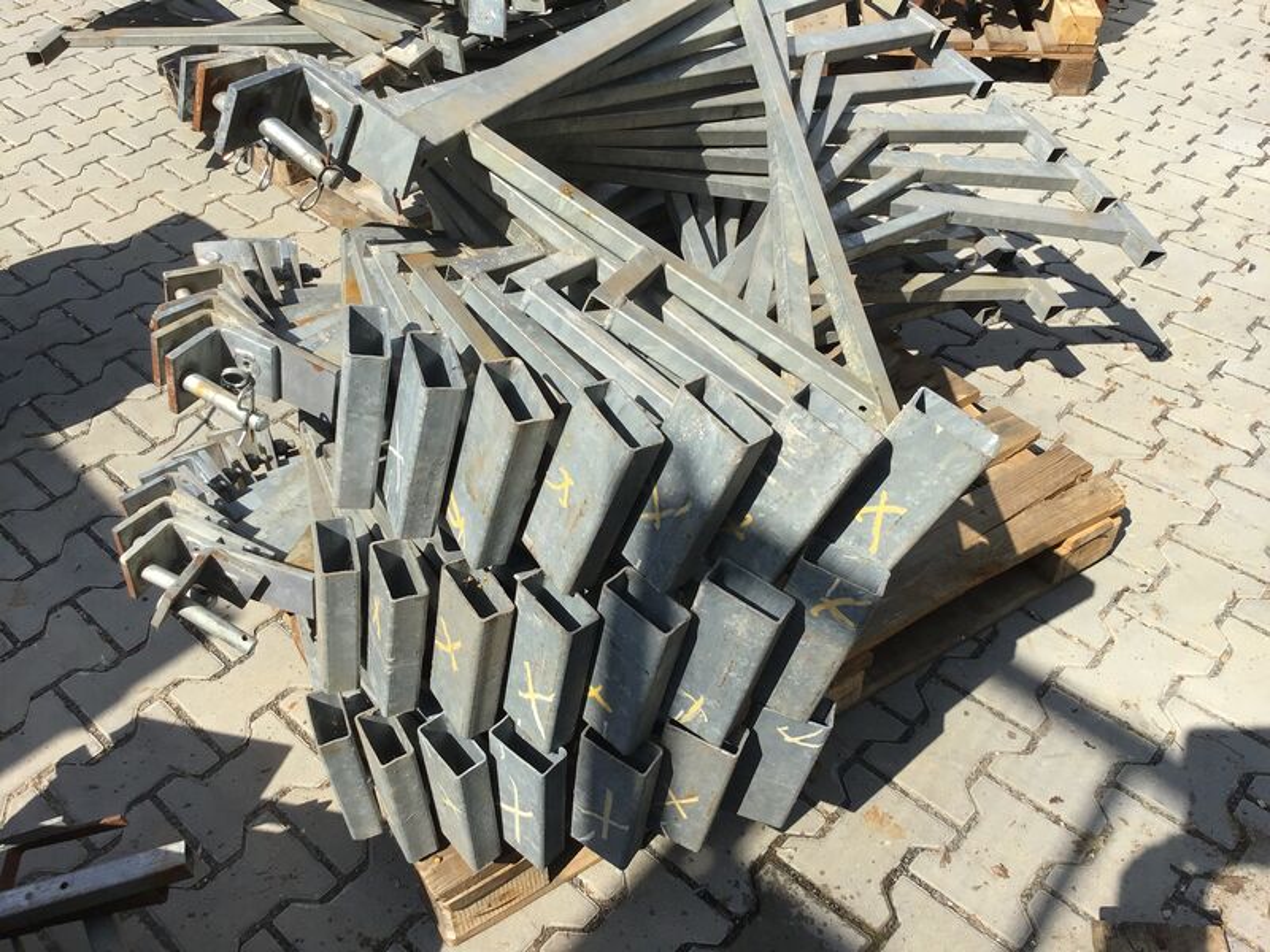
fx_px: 1137
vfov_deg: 45.4
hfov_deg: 58.4
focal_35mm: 31
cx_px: 635
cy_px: 476
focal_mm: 3.3
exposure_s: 1/1148
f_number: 2.4
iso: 25
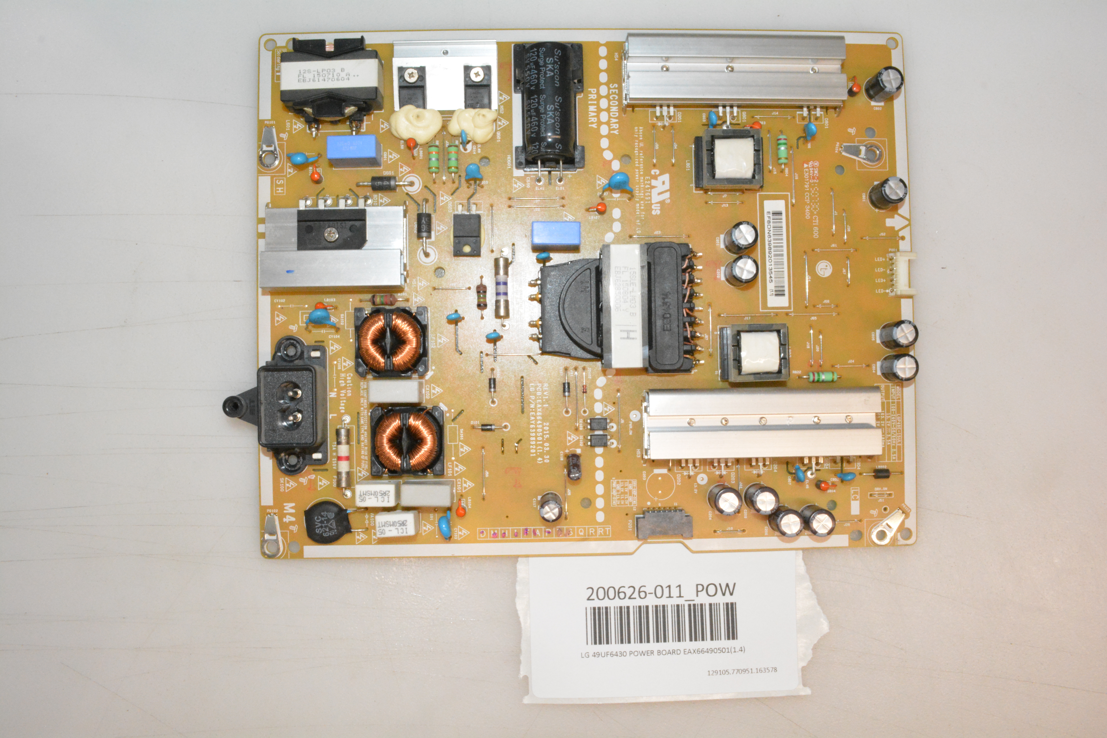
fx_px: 969
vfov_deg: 41.7
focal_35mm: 32
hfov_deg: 59.5
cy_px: 369
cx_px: 554
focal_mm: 21
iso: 4000
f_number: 25
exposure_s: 1/60
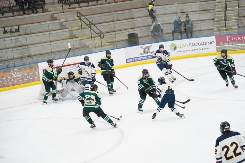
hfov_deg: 18.4
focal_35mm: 111
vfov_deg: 12.3
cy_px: 82
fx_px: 755
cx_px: 122
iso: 10000
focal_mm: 111
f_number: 4
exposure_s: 1/1600
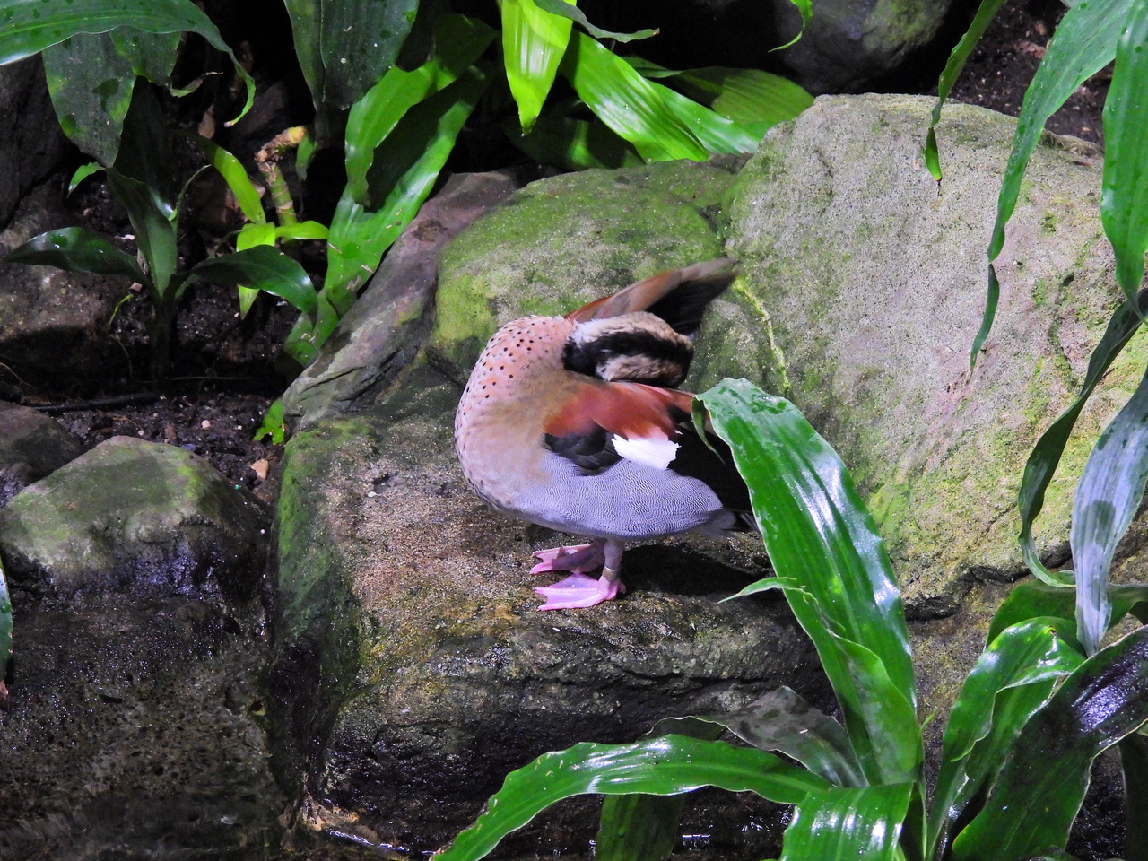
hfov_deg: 9.9
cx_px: 574
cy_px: 430
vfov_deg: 7.4
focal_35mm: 200
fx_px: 6633
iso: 800
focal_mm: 35.7
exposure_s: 1/25
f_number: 4.5
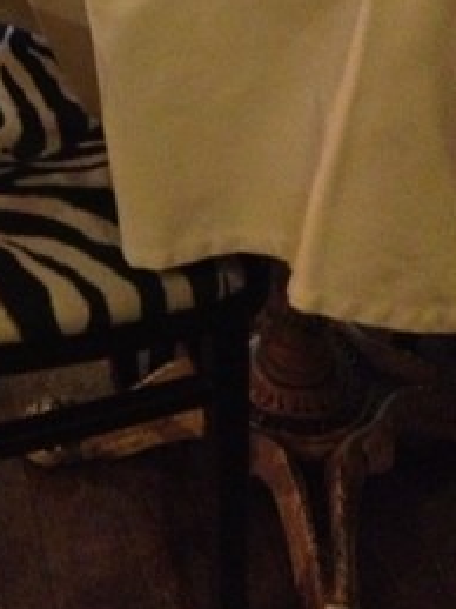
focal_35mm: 72
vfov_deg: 25.8
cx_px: 24
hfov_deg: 19.9
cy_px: 15
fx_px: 1266
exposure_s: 1/15
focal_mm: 4.28
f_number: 2.4
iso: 800
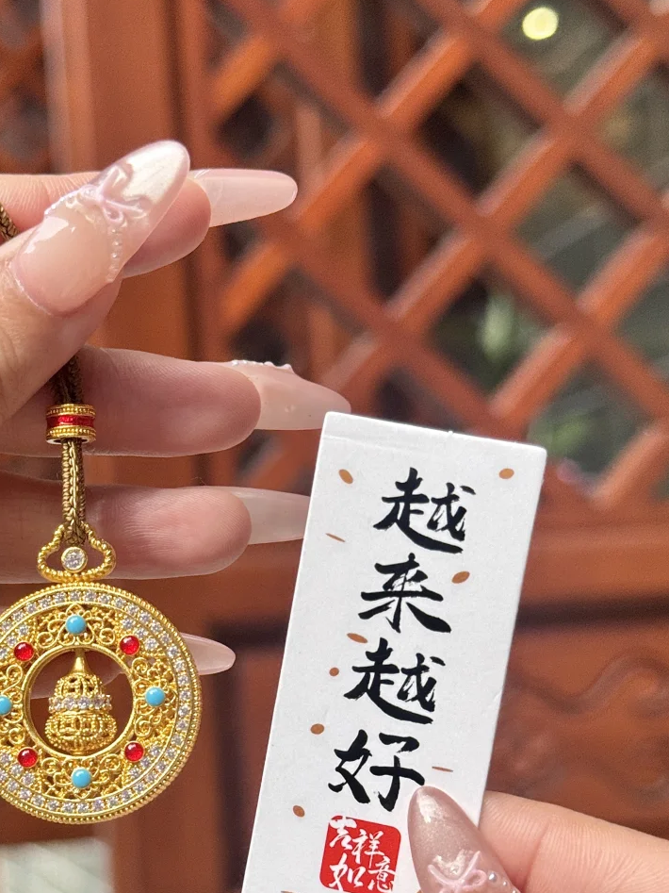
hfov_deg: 20.1
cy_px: 563
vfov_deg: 26.6
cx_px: 266
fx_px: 1882
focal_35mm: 73
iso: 64
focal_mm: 6.86
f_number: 1.78
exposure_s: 1/685
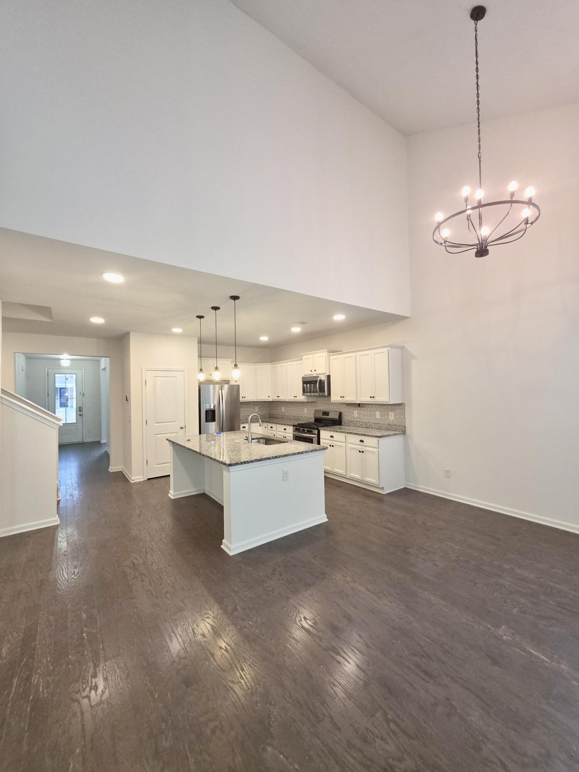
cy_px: 386
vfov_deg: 106.2
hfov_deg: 89.9
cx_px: 290
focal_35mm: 13
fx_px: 290
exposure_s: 1/60
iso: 160
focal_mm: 2.2
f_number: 1.9
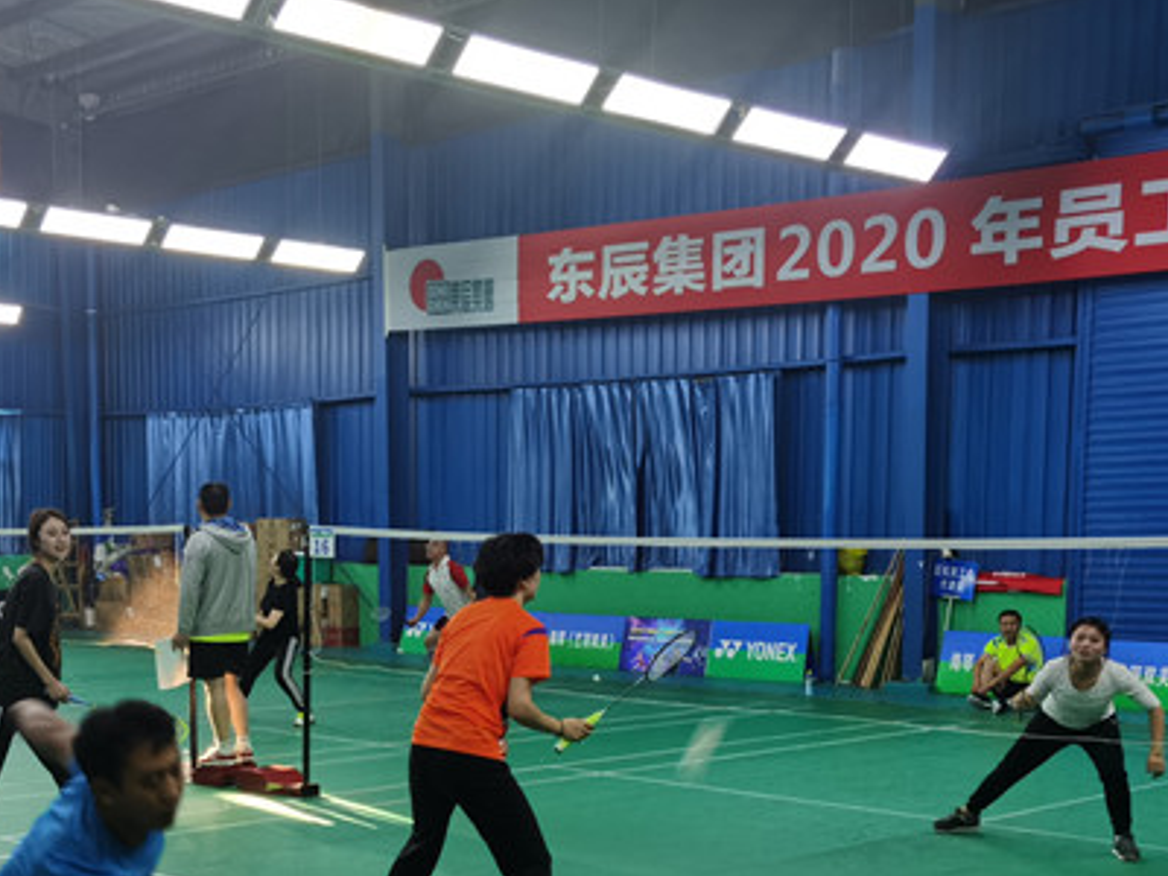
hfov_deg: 35.4
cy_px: 712
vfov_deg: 26.5
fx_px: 1822
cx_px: 447
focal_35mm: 54
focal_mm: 5.56
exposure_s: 1/100
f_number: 1.6
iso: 160
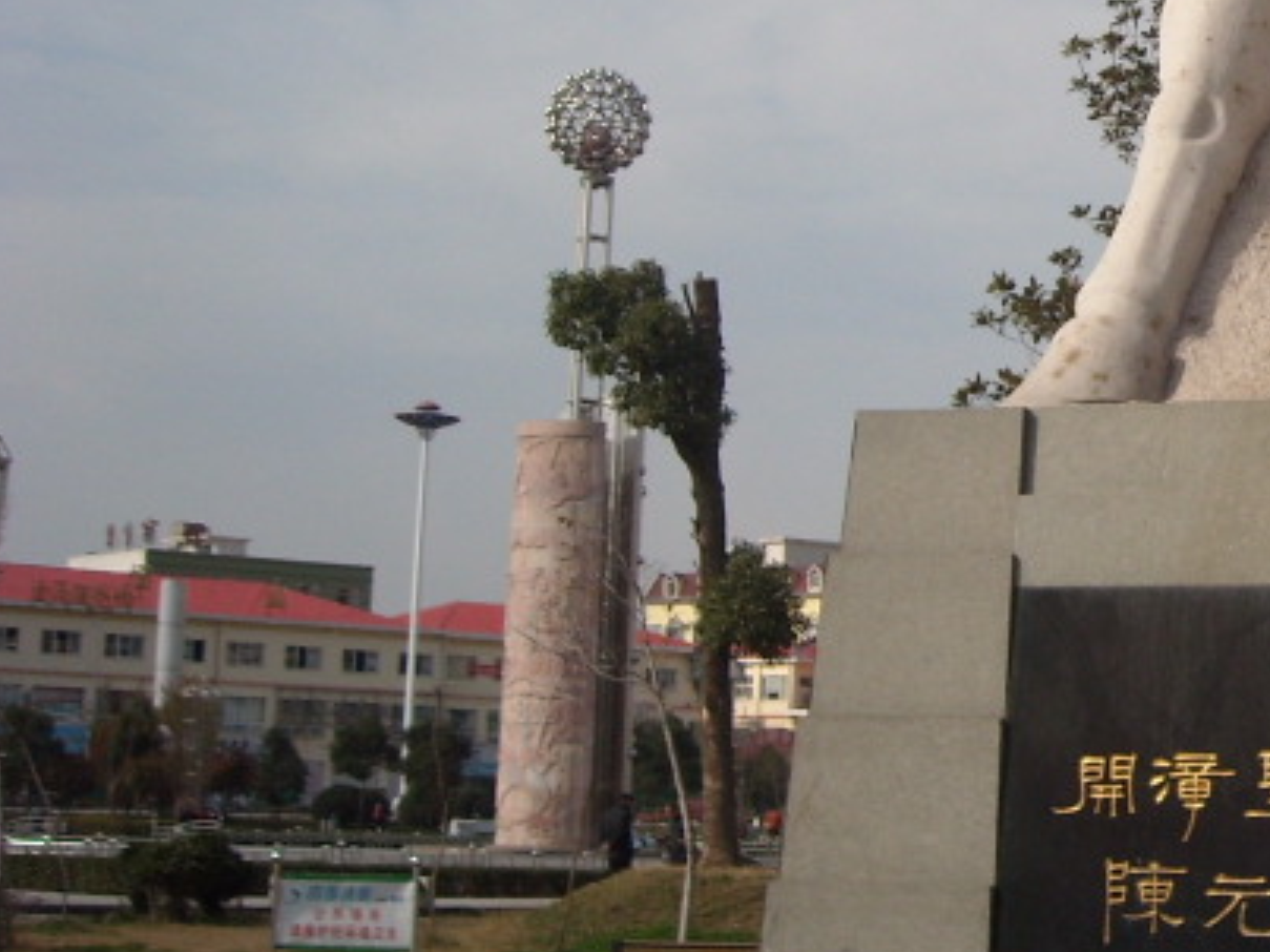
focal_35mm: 89
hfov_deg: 20.5
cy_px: 218
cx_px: 1544
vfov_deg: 16.5
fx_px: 3264
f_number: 5.6
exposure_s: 1/458
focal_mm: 5.7
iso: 64
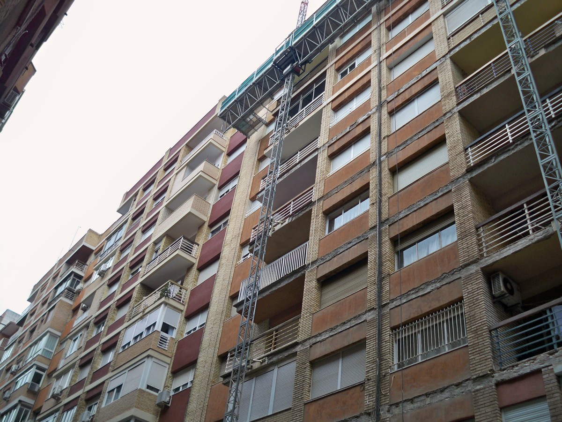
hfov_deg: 52.6
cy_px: 211
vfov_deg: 40.7
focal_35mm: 35
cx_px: 281
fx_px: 568
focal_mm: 6.3
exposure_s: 1/400
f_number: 3.1
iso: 80
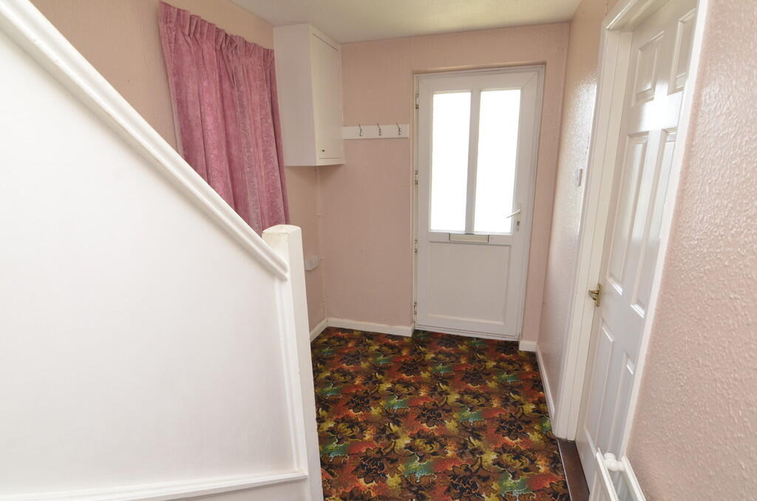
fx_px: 346
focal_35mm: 16
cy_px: 250
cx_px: 378
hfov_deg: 95.1
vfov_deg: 71.8
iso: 720
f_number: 7.1
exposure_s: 1/50
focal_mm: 11
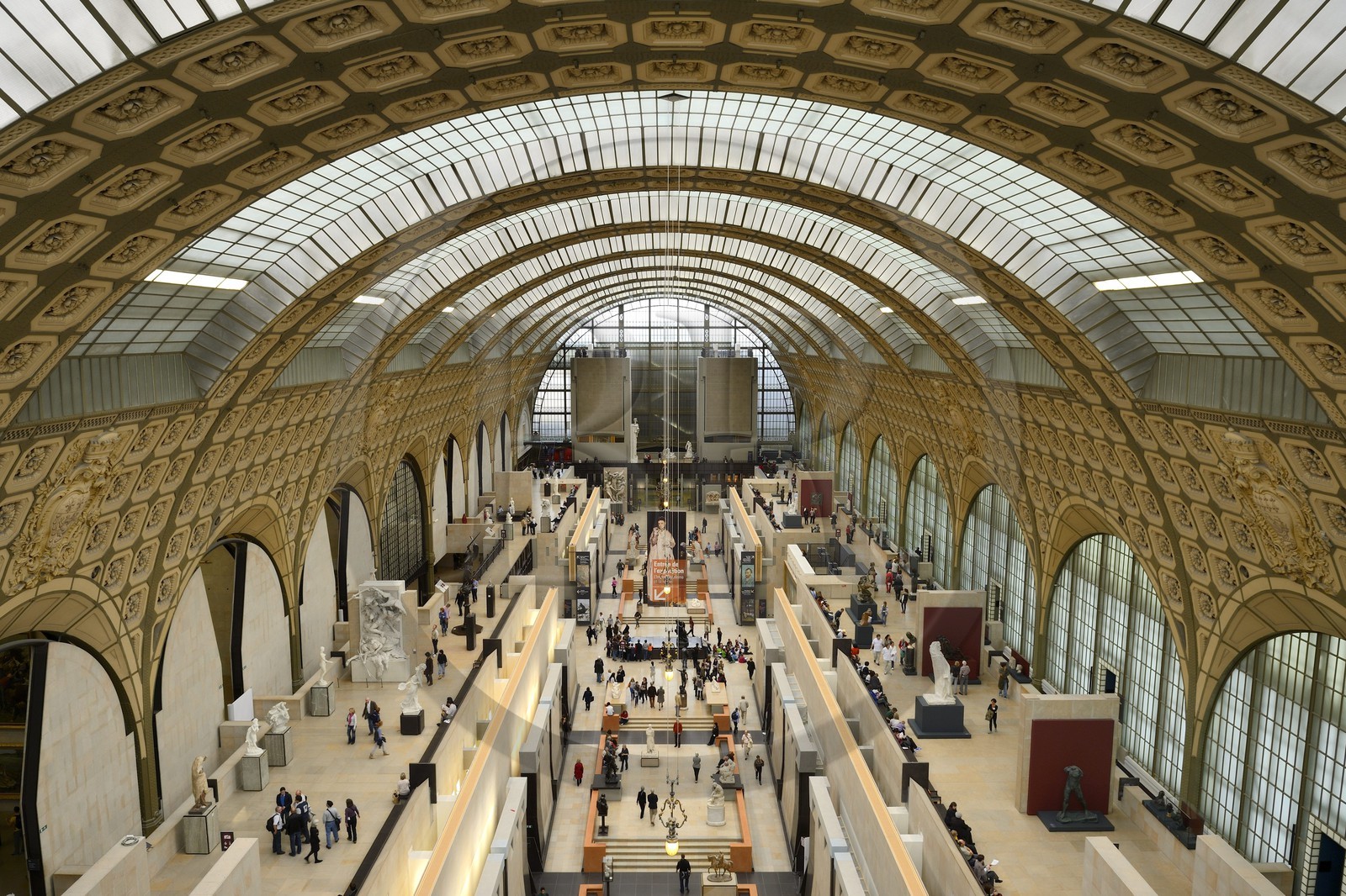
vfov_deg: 53.1
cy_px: 448
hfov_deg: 73.8
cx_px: 673
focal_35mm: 24
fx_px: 897
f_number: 6.3
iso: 200
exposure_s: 1/20
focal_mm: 24
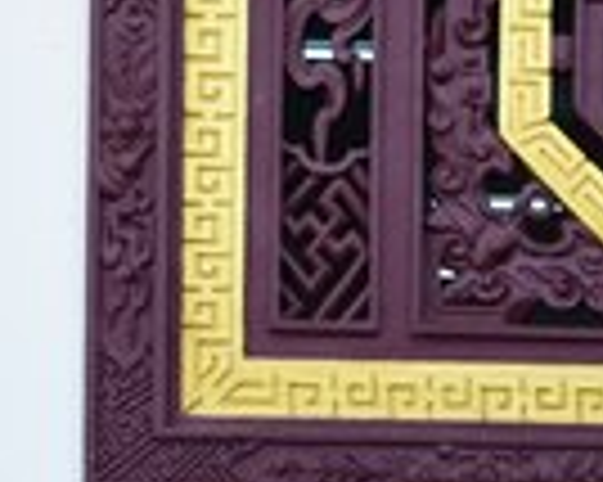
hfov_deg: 12.5
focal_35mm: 150
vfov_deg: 9.9
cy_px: 743
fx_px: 2675
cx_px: 774
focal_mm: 22
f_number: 5.6
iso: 200
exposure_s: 1/320
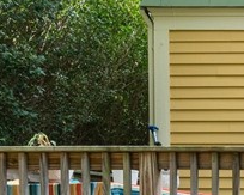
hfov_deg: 13.4
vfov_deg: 12.3
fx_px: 866
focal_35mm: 120
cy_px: 276
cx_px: 510
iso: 640
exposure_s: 1/250
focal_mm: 24
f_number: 7.1
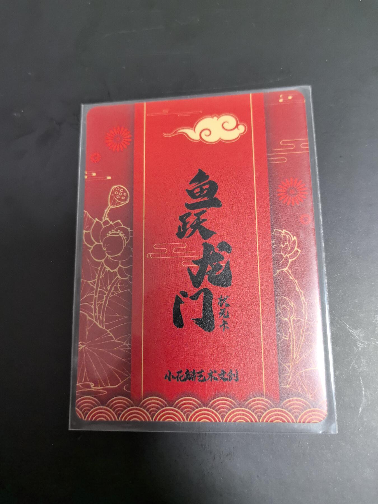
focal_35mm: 27
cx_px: 189
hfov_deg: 51.4
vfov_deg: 65.3
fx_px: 393
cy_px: 252
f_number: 2
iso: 200
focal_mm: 5.75
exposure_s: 1/50
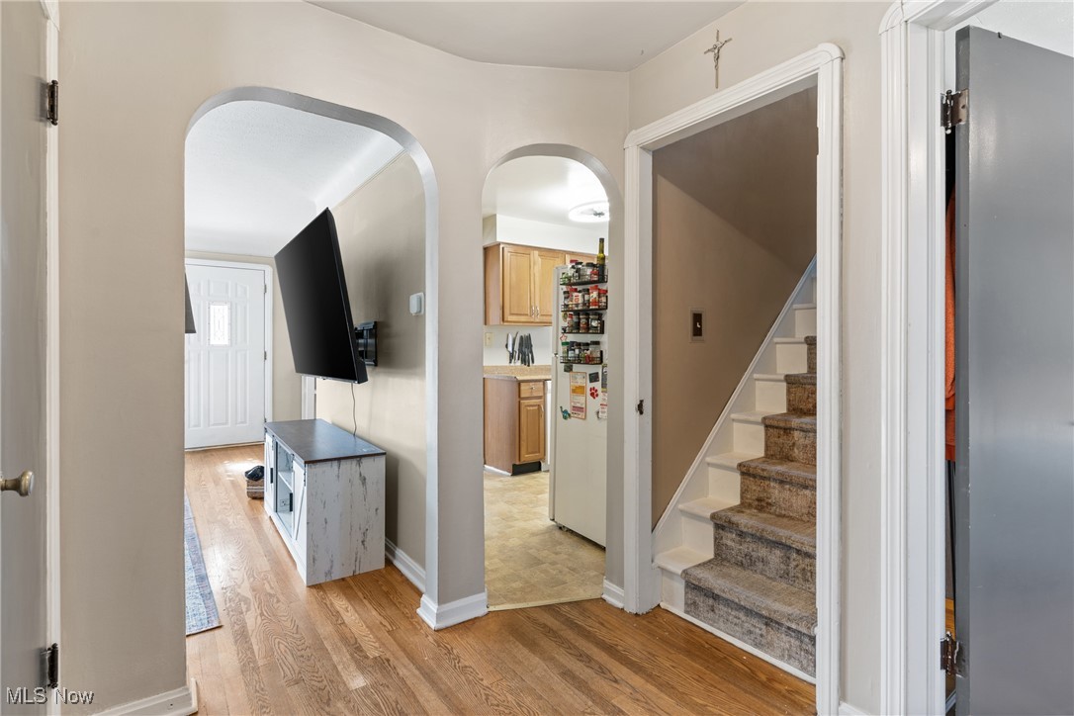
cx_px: 537
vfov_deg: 70.4
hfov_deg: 93.3
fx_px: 507
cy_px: 358
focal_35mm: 17
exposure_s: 1.6
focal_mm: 17
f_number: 9
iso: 250
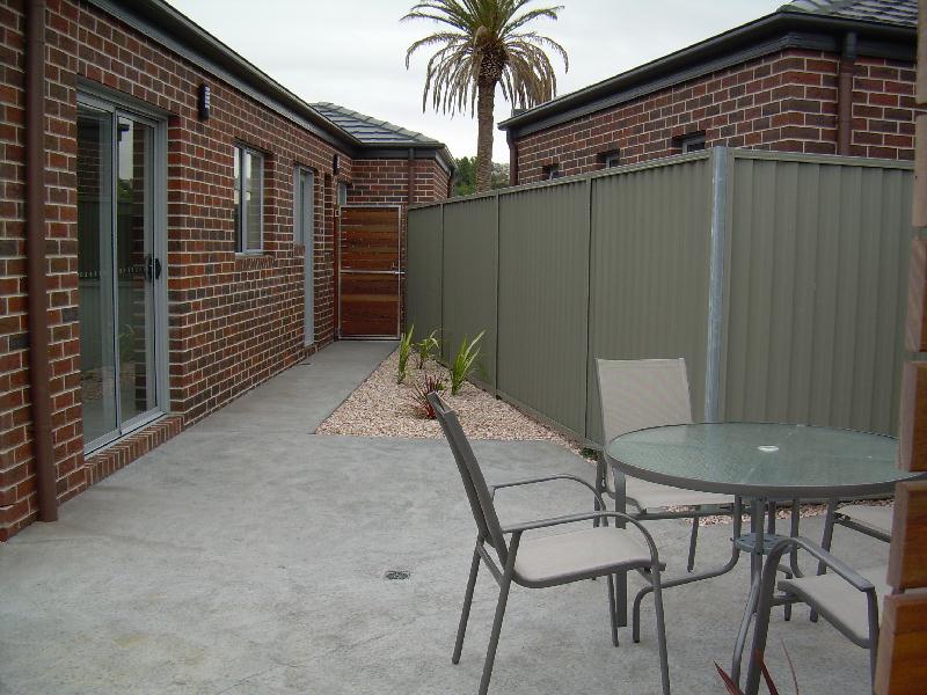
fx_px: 1018
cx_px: 464
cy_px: 348
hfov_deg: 49.0
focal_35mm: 38
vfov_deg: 37.7
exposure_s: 1/250
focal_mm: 6.3
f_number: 2.8
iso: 50
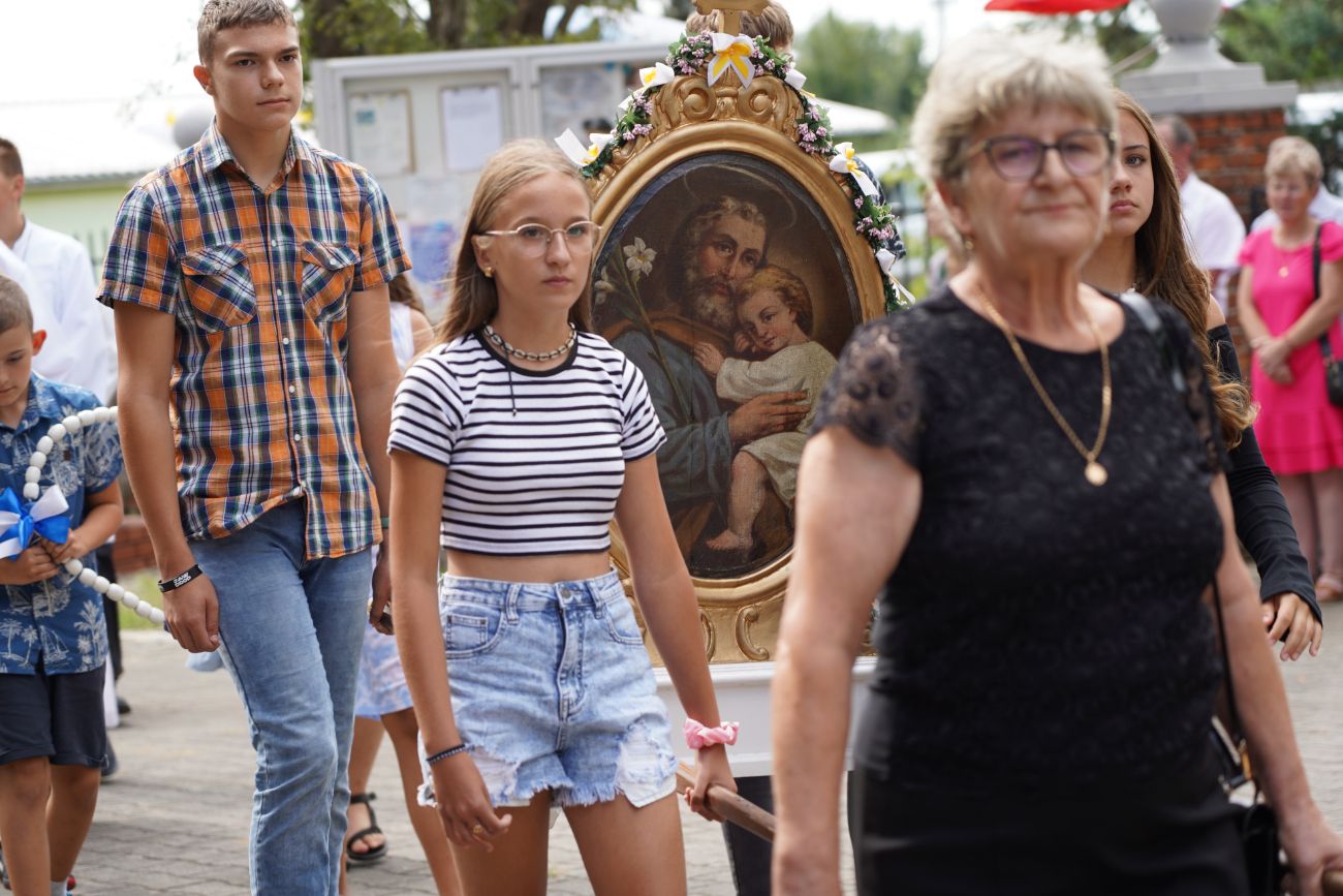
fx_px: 3917
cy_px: 448
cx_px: 672
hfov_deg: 19.5
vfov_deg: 13.0
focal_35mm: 105
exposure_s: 1/160
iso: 100
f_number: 4
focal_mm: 105
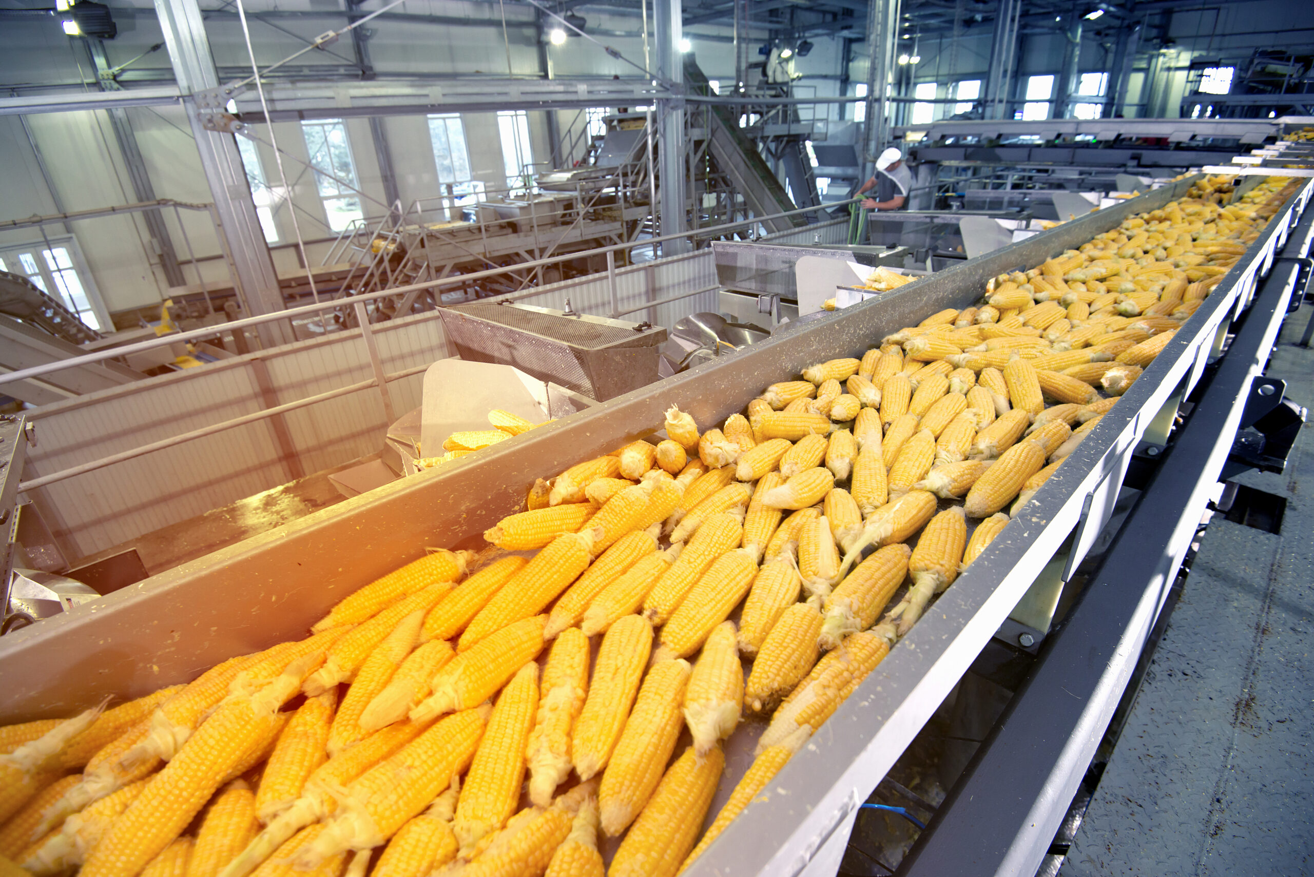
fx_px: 584
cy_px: 438
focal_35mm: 16
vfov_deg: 73.8
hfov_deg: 96.7
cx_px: 657
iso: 800
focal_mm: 16
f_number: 5
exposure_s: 1/60
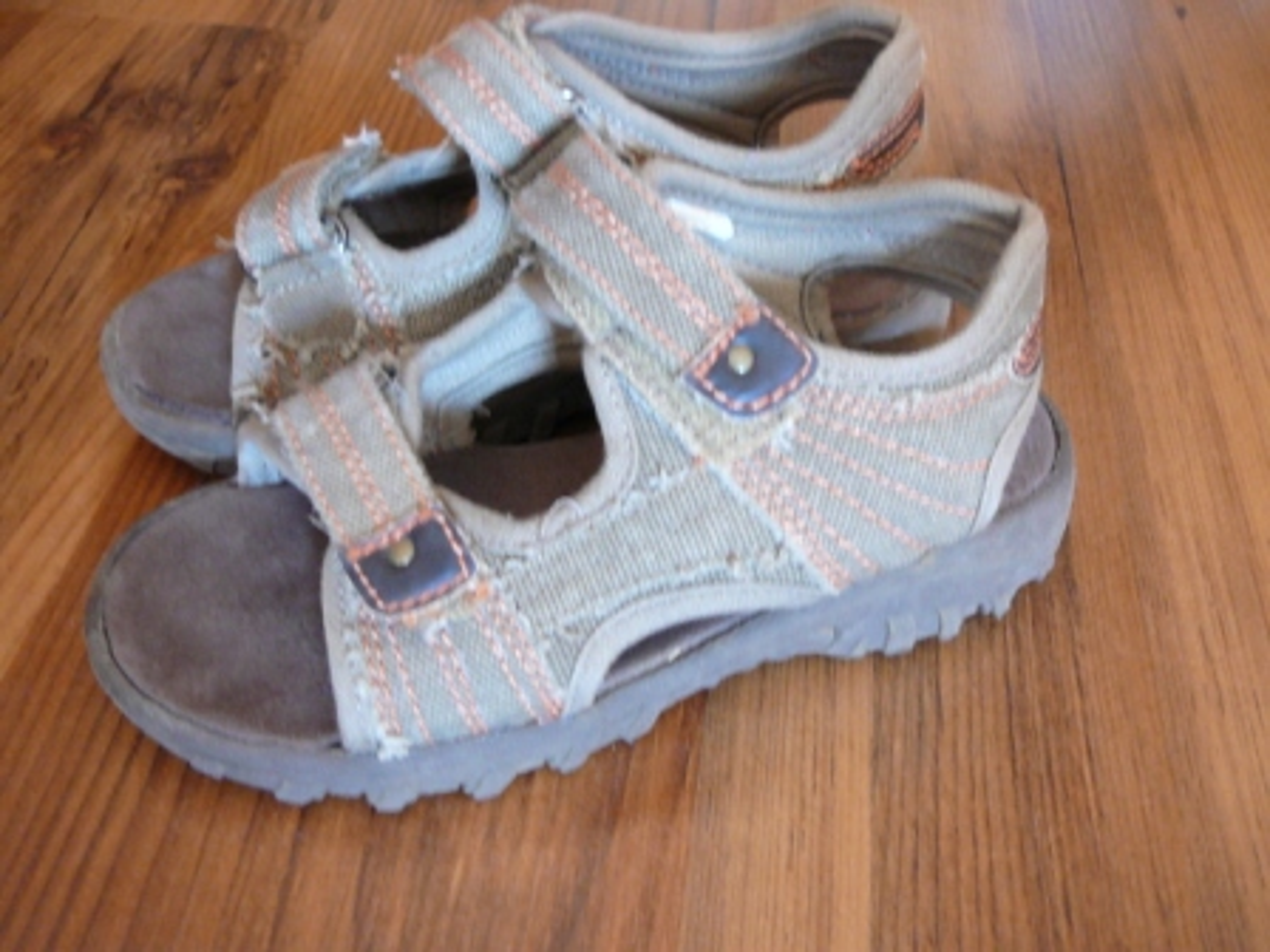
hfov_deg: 49.0
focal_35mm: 38
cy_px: 476
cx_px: 635
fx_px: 1394
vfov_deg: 37.7
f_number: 3
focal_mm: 5.6
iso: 200
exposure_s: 1/6
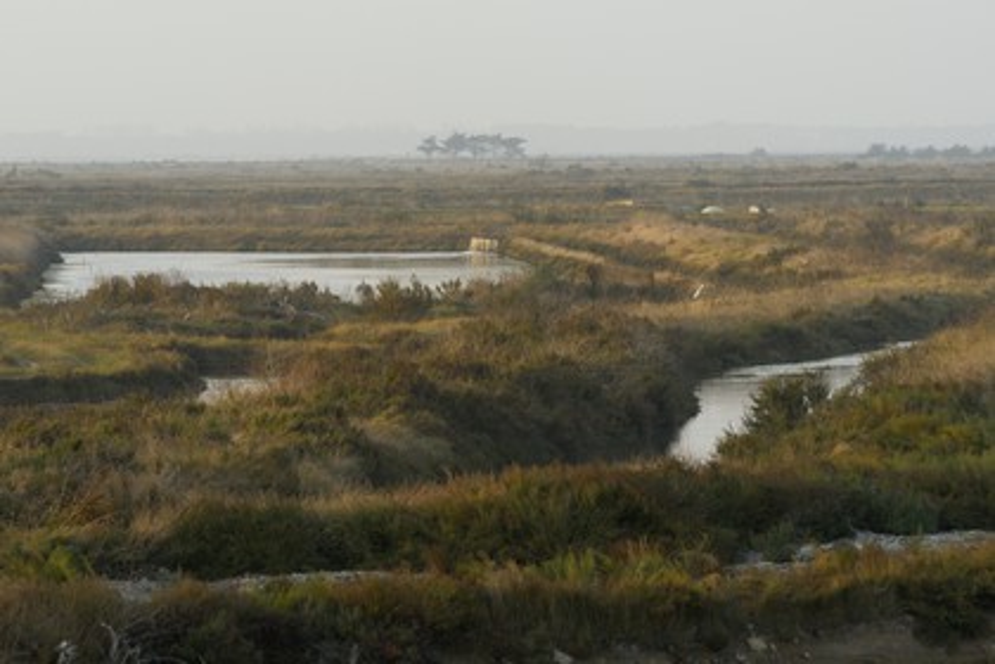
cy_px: 332
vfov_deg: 5.9
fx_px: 6426
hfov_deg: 8.9
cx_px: 498
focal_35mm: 232
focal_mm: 155
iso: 100
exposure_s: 1/160
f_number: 4.2
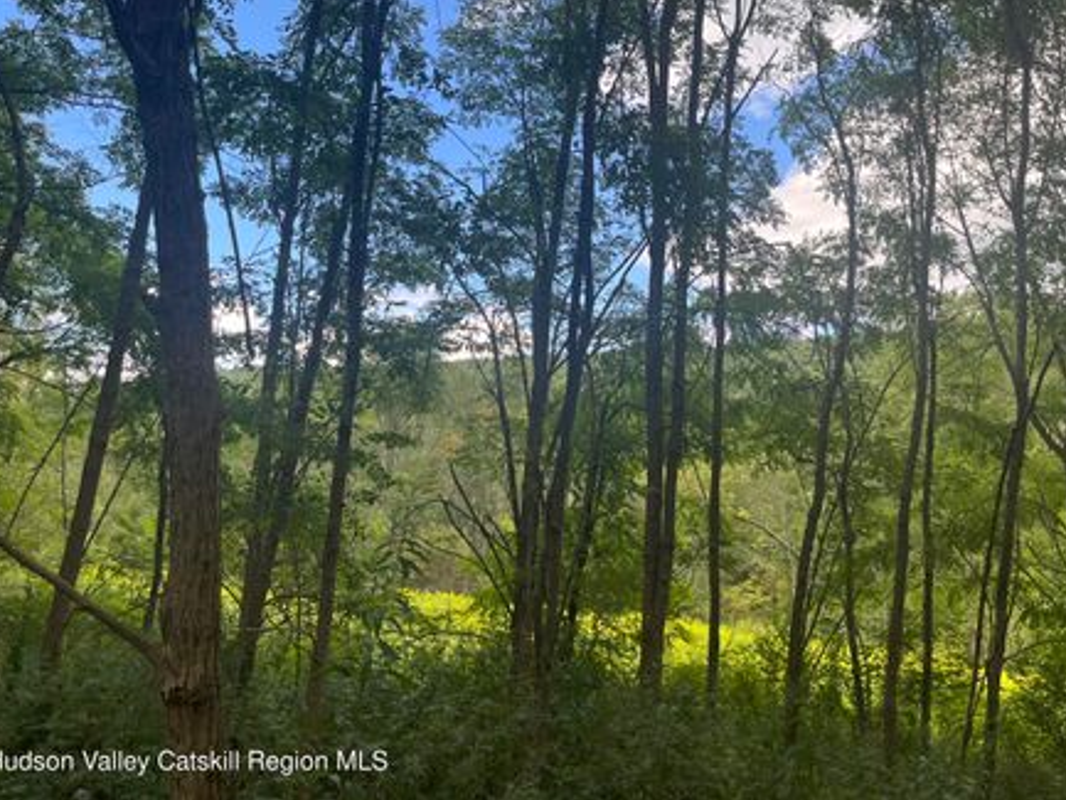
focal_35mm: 30
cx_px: 598
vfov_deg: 46.7
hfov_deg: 59.8
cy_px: 341
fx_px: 924
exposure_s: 1/497
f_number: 1.6
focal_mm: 5.1
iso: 50
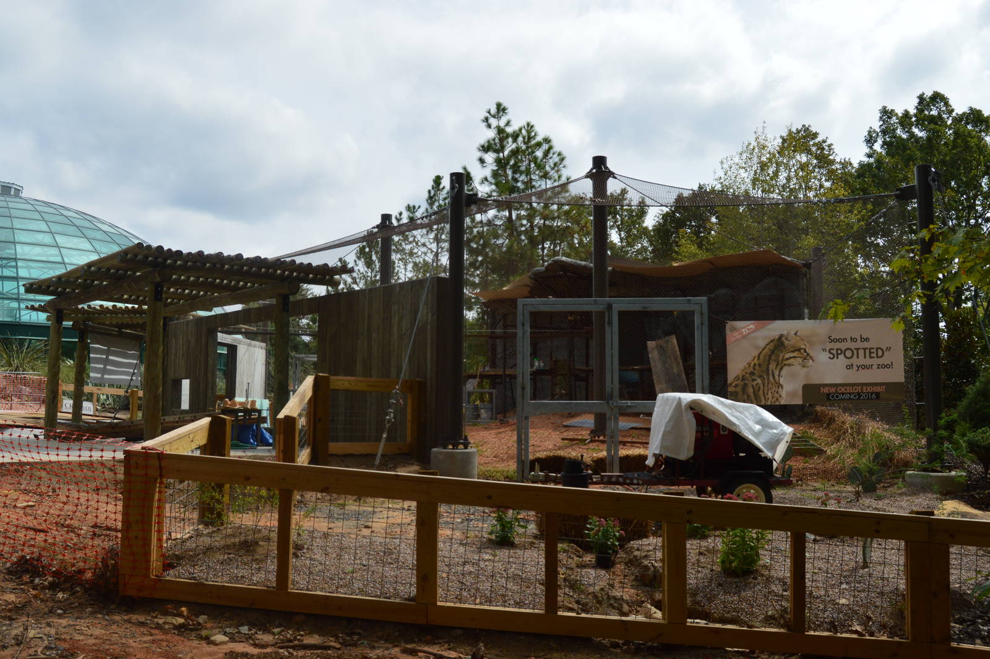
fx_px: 948
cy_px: 330
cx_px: 495
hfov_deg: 55.1
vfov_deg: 38.3
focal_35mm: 34
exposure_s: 1/500
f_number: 11
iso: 280
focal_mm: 23
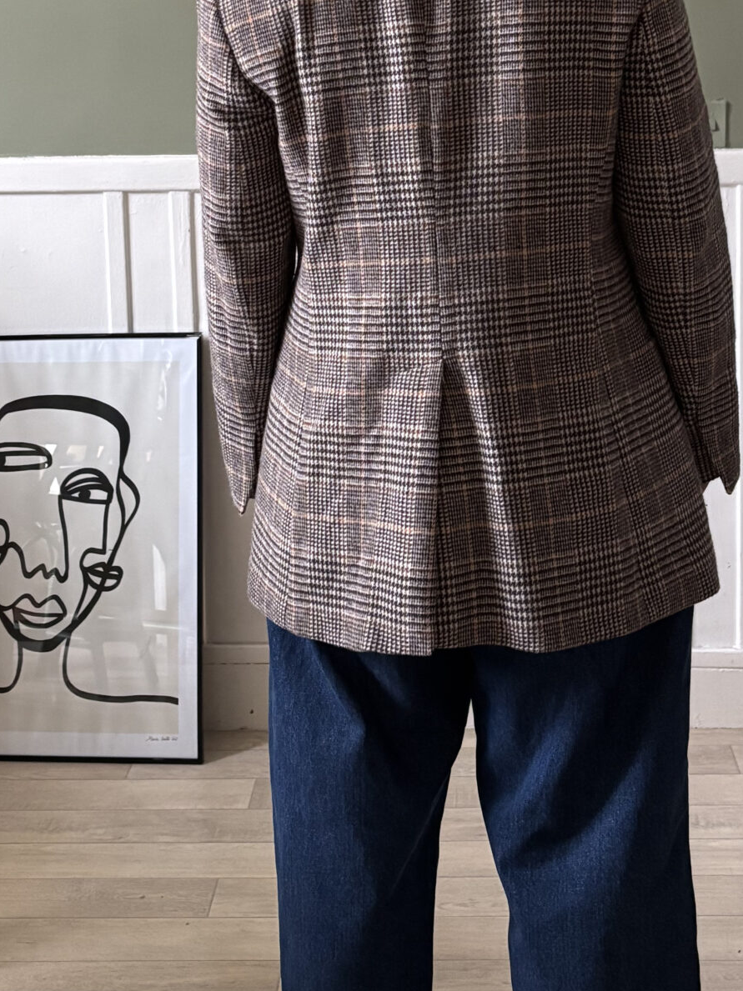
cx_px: 404
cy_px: 193
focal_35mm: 56
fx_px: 1604
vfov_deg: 33.3
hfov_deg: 26.1
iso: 640
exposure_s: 1/40
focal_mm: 5.96
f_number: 1.6
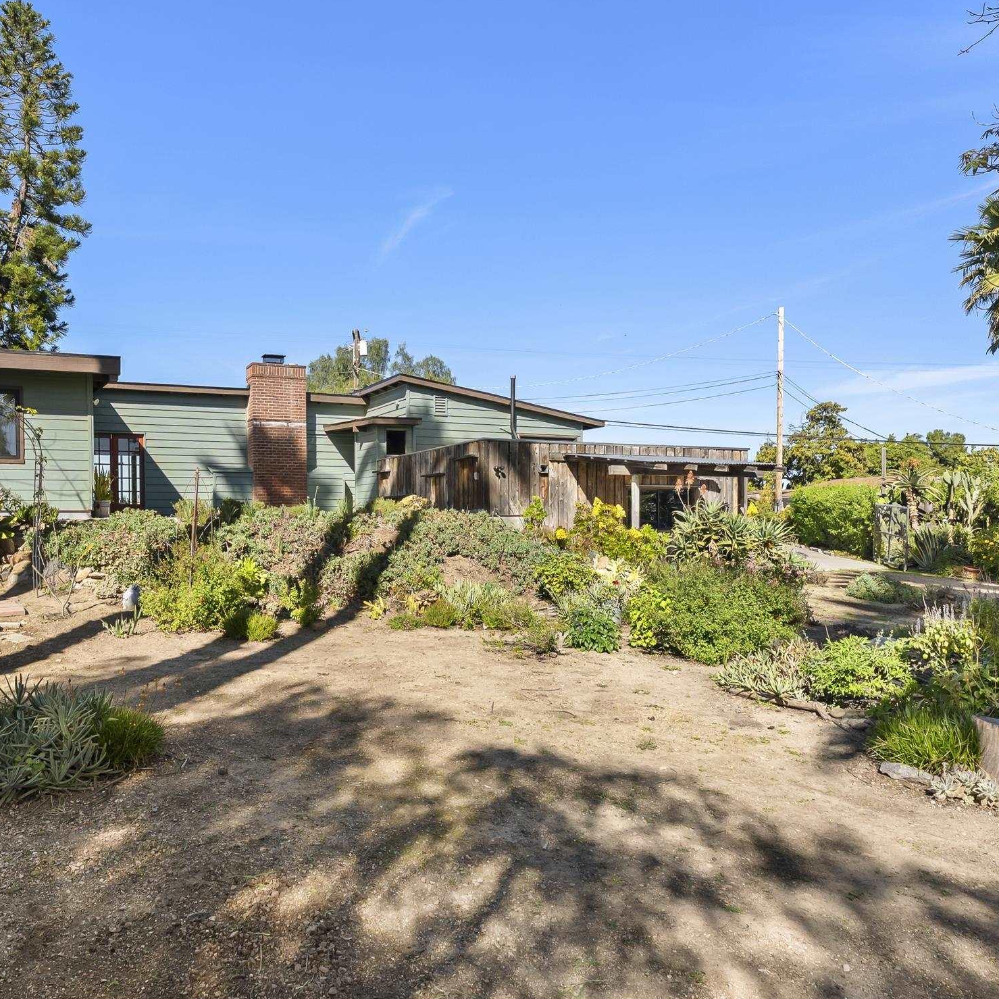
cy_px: 528
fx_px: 751
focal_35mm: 23
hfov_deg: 65.5
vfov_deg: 67.2
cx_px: 332
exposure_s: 1/80
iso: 500
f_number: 8
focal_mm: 16
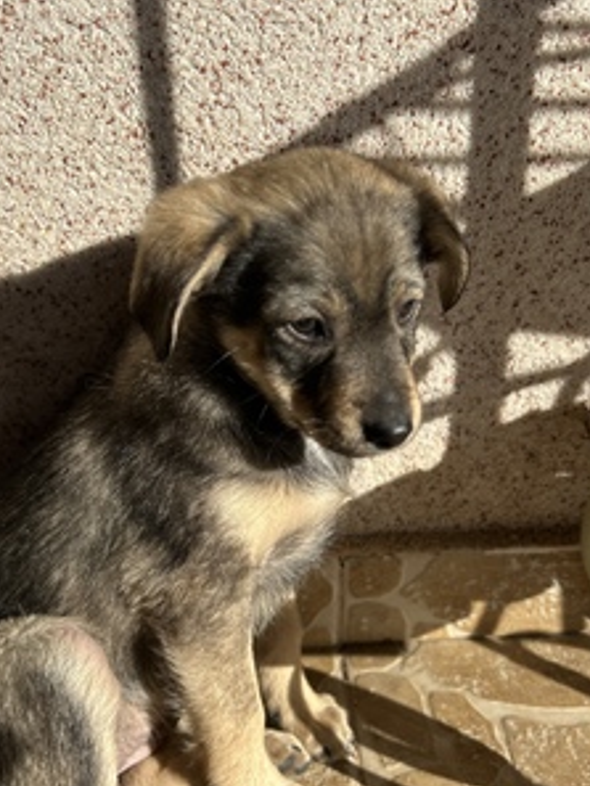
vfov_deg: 52.3
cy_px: 468
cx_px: 291
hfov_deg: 40.7
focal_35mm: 35
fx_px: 795
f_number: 1.5
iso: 50
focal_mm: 5.7
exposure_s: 1/2994
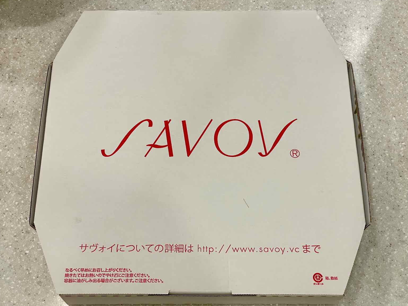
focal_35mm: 54
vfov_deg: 27.0
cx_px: 204
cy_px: 151
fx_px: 637
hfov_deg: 35.5
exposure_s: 1/100
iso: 160
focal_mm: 6
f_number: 2
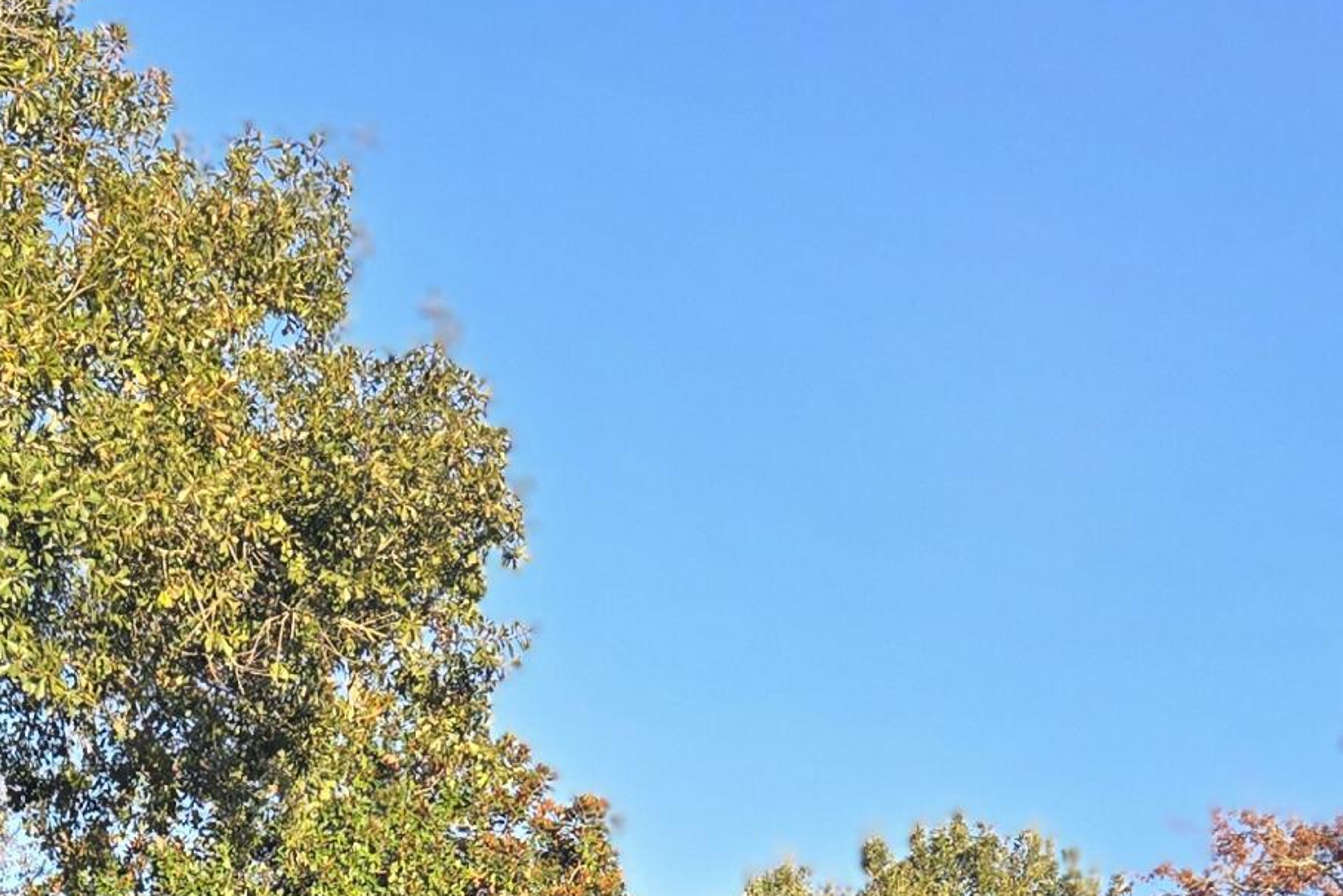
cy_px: 1499
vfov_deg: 15.4
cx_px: 180
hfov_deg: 25.0
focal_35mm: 79
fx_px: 2948
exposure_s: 1/525
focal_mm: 5.4
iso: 25
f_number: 1.8
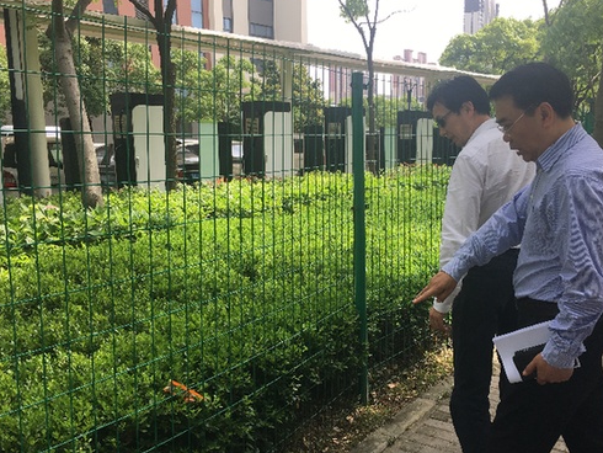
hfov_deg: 52.5
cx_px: 330
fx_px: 610
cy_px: 255
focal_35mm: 35
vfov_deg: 40.7
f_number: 2.2
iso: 25
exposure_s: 1/484
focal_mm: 4.15
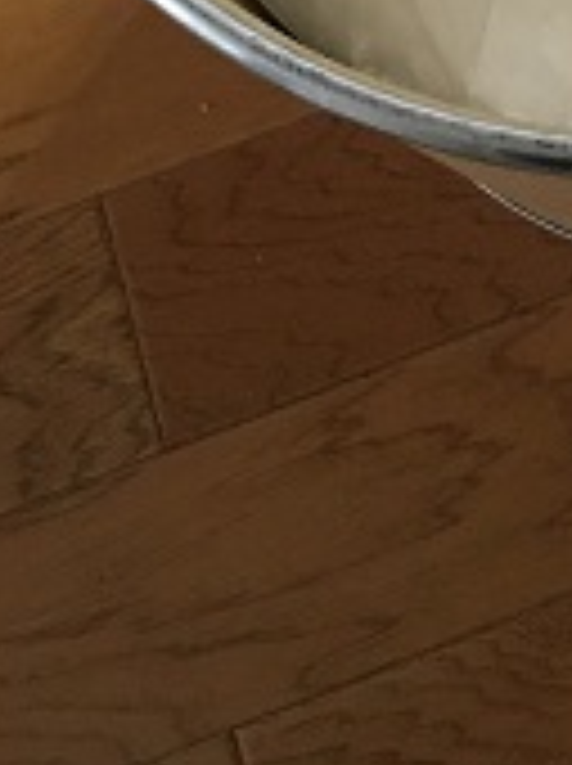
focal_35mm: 91
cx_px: 802
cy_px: -281
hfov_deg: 15.2
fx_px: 2010
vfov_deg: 19.5
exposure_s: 1/17
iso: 125
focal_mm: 4.15
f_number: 2.2
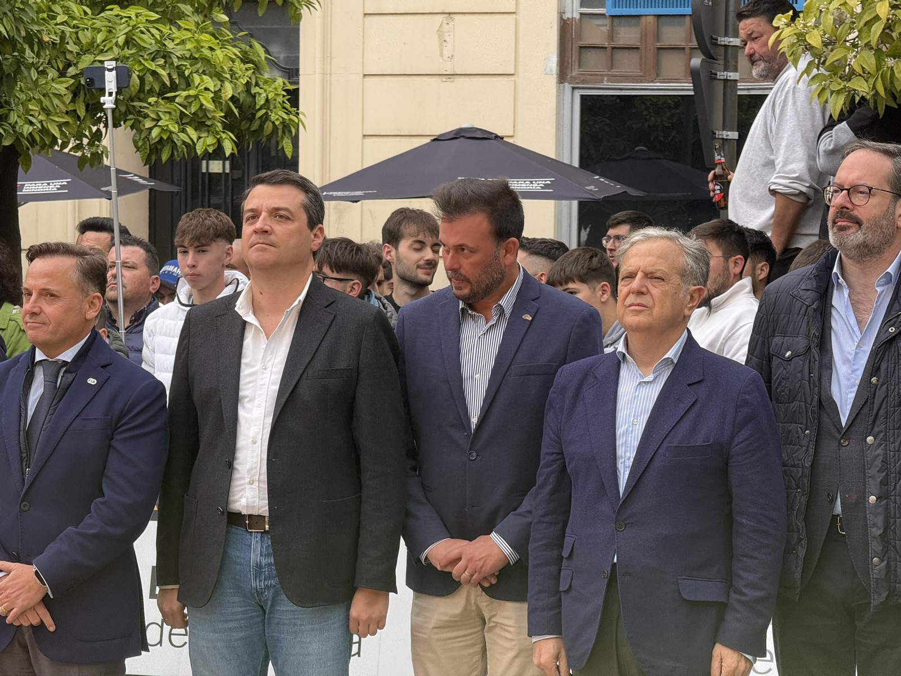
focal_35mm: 120
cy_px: 338
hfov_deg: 16.4
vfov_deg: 12.3
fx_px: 3123
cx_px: 450
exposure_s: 1/99
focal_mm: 15.66
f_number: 2.8
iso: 125
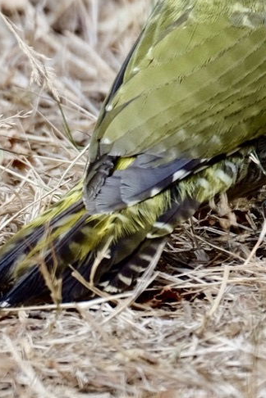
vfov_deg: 1.5
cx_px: 255
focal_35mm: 1342
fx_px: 14873
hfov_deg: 1.0
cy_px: -42
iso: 200
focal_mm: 400
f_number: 5.6
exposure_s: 1/70
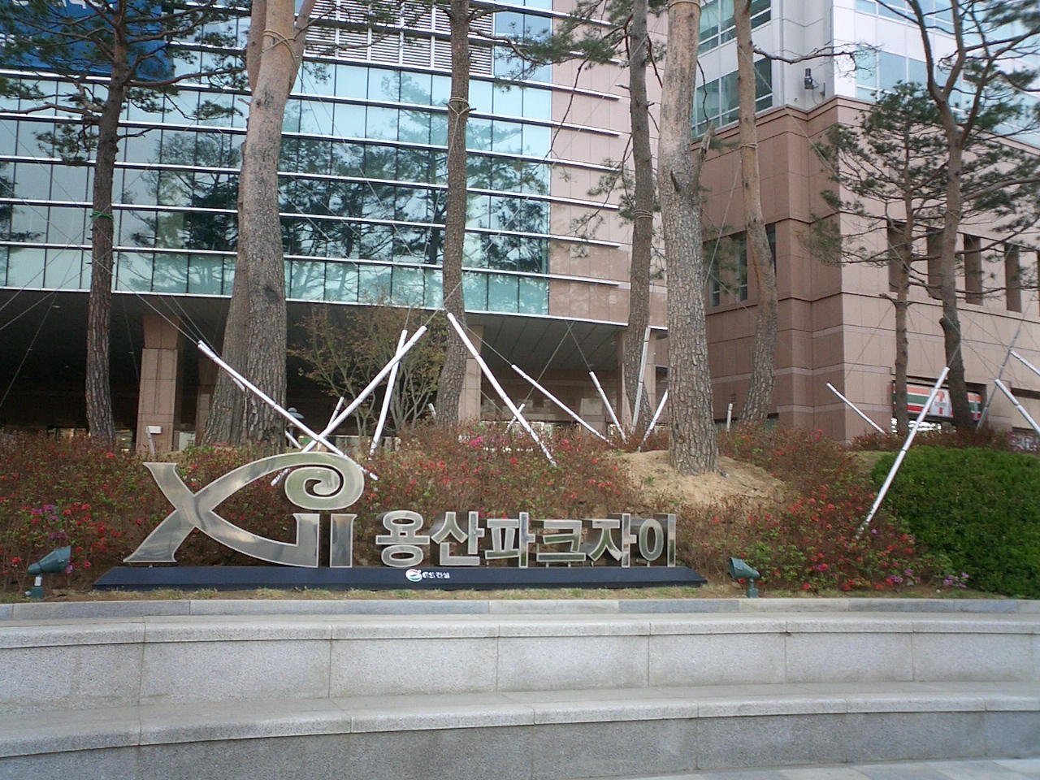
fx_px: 1112
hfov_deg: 50.1
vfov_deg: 38.7
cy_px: 390
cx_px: 520
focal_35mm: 37
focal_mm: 5.6
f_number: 3.5
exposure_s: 1/80
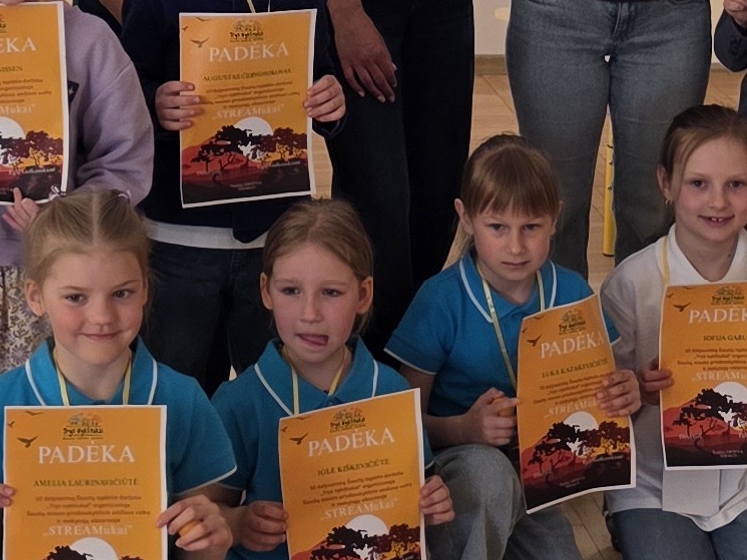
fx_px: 2654
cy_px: -39
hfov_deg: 16.0
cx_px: 242
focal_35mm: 123
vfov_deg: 11.9
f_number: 1.7
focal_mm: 6.3
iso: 80
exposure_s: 1/120
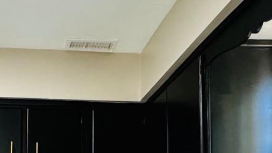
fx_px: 505
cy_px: 248
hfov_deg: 28.9
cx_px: 26
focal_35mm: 70
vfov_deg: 15.5
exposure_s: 1/60
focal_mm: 2.22
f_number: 2.2
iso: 400
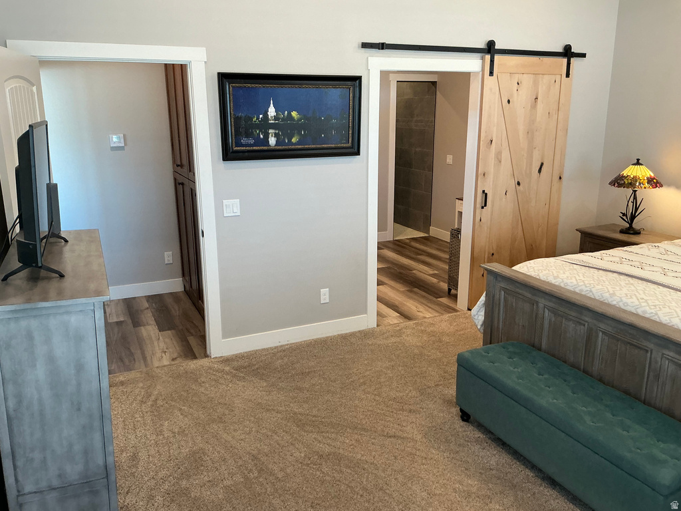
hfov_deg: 63.4
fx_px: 551
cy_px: 256
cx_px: 340
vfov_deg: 49.7
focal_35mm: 28
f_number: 1.8
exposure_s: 1/60
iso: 64
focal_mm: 3
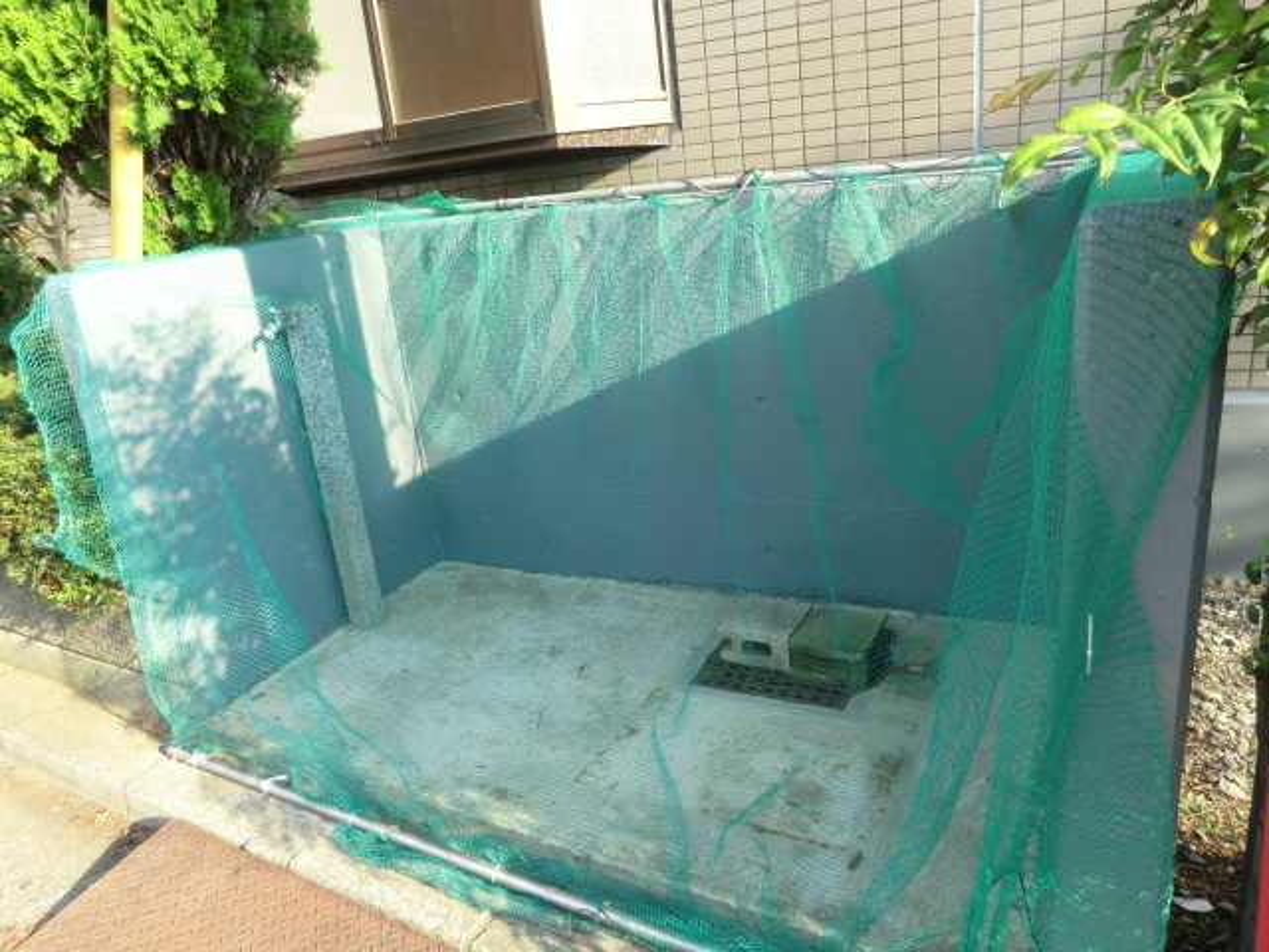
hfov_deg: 71.6
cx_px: 634
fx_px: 880
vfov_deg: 56.8
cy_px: 476
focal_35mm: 24
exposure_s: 1/160
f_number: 3.2
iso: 80
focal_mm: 4.3
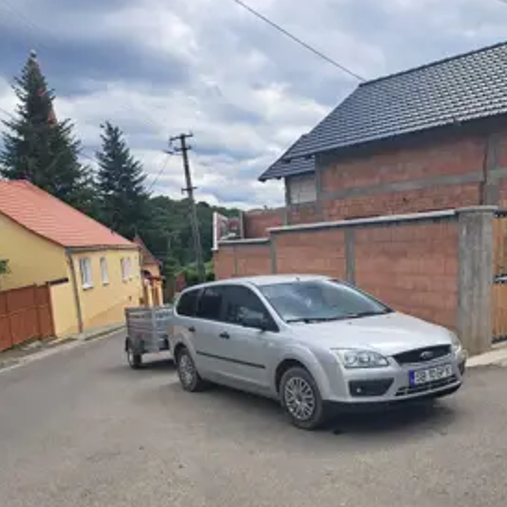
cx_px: 252
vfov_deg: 51.7
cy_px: 333
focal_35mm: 31
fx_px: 514
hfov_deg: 52.5
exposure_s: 1/855
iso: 50
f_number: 1.8
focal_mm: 5.23
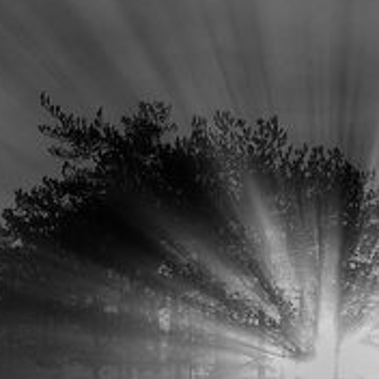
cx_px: 424
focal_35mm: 159
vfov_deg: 11.0
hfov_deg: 10.8
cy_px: 294
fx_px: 1970
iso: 100
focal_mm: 55
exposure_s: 1/2000
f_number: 9
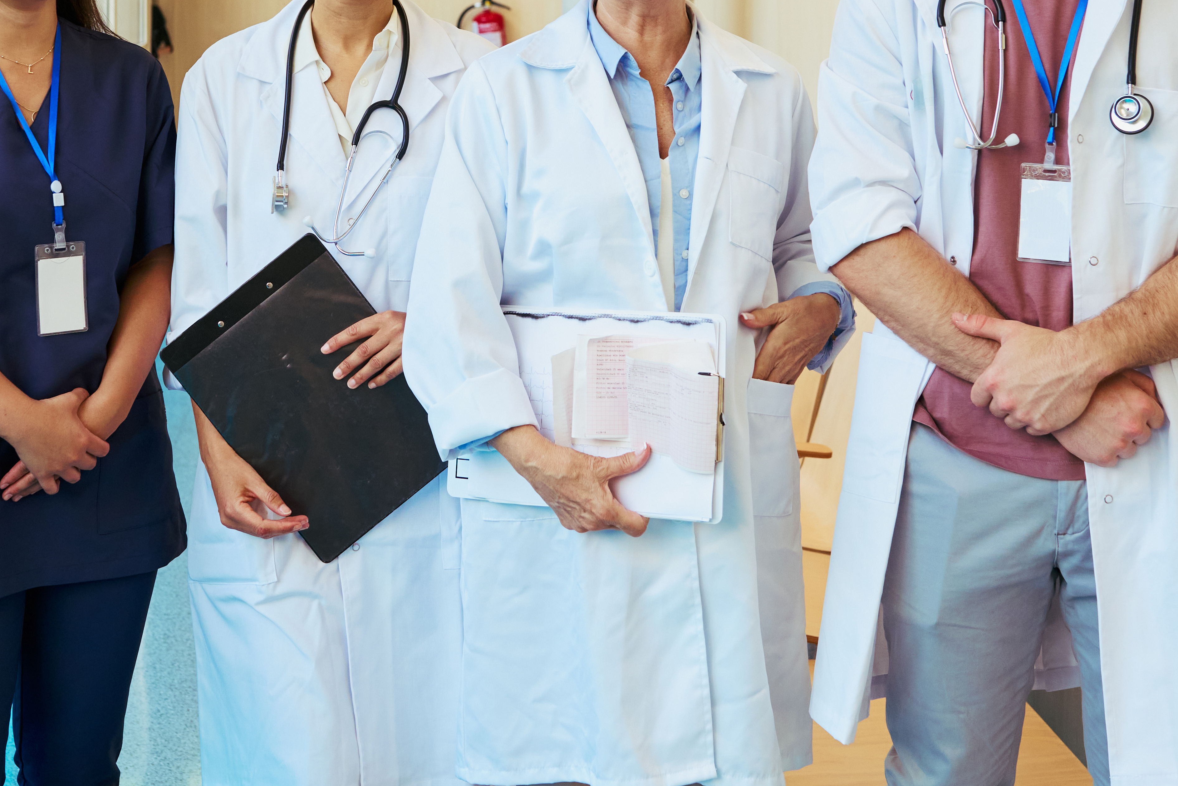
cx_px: 449
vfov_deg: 20.6
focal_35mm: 65
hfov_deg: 30.8
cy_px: 129
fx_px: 2127
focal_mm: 35
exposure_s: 1/250
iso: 1000
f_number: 4
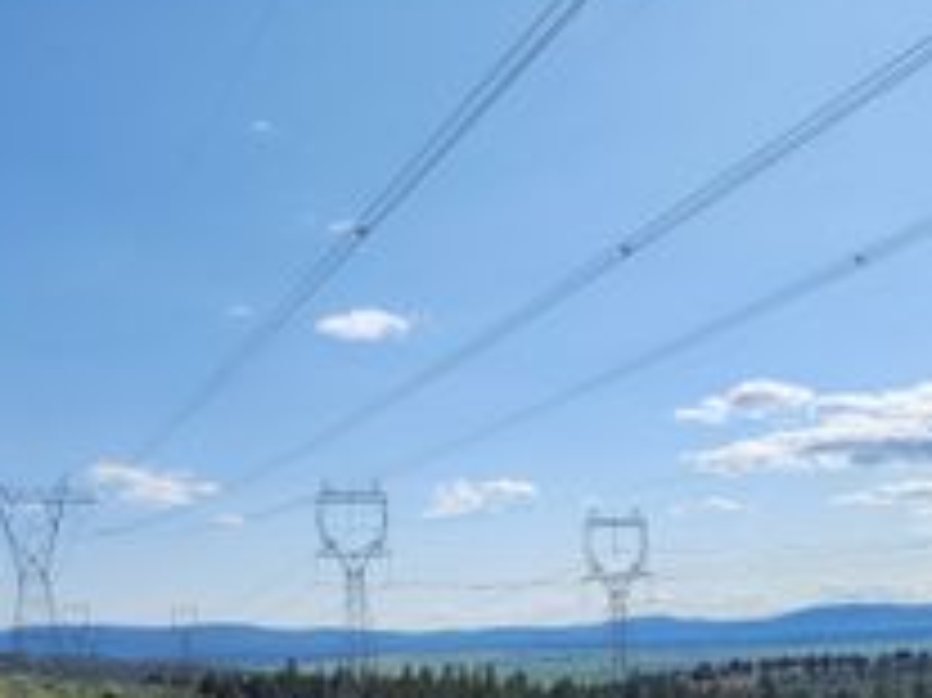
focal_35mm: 48
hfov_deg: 39.4
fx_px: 1292
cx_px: 349
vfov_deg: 28.7
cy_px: 664
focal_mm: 6.4
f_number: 1.8
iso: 12
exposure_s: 1/1686
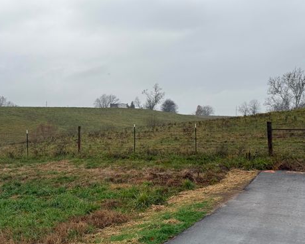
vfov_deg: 29.7
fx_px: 460
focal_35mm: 51
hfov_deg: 36.7
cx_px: 160
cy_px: 123
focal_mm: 6.76
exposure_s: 1/794
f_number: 1.78
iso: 80
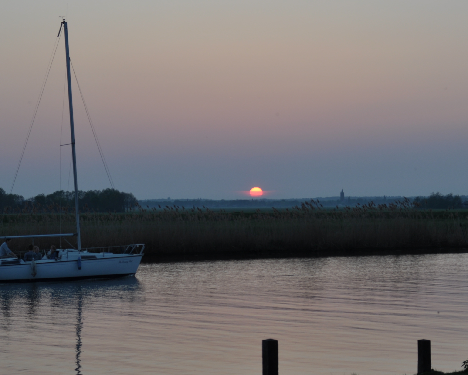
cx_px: 269
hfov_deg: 19.4
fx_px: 1371
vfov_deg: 15.5
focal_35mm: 99
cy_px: 187
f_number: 5.6
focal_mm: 44
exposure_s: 1/100
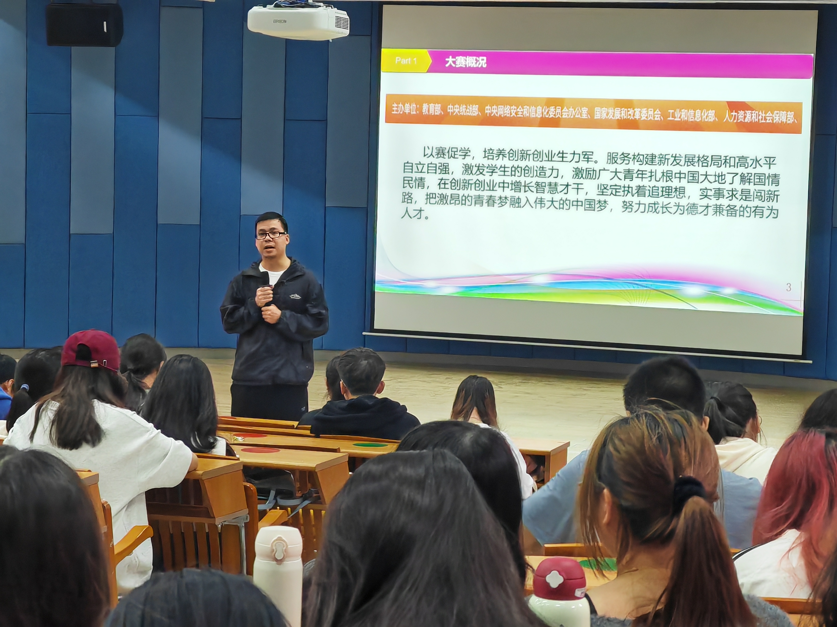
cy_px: 314
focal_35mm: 105
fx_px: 2539
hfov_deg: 18.7
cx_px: 418
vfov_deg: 14.1
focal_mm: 8.67
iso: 640
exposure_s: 1/50
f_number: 2.4
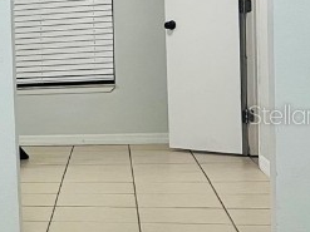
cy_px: 114
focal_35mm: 108
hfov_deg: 15.3
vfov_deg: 13.7
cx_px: -276
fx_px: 967
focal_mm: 5.7
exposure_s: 1/60
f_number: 1.5
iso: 160
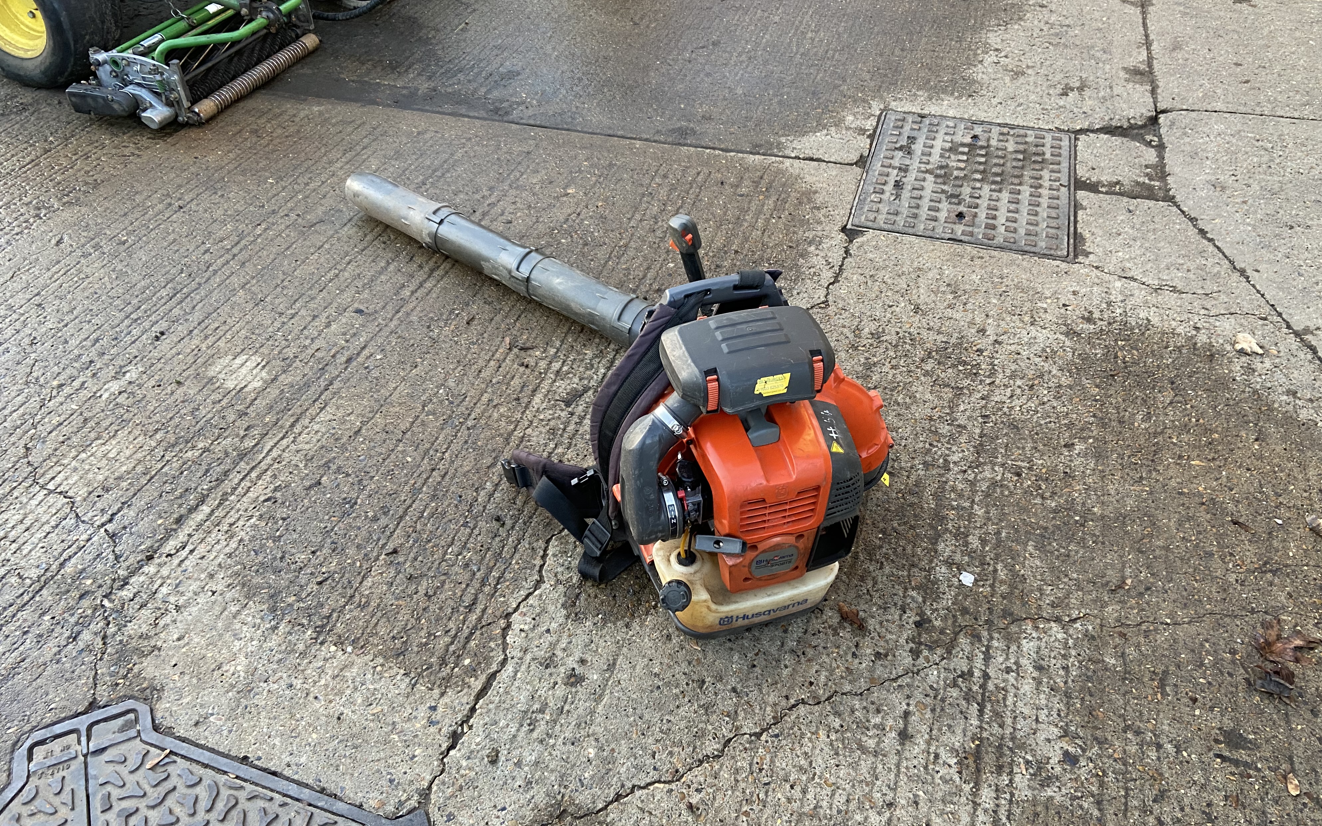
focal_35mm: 28
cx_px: 661
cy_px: 396
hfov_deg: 66.5
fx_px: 1009
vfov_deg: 44.5
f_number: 1.8
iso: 125
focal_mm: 4.25
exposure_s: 1/85
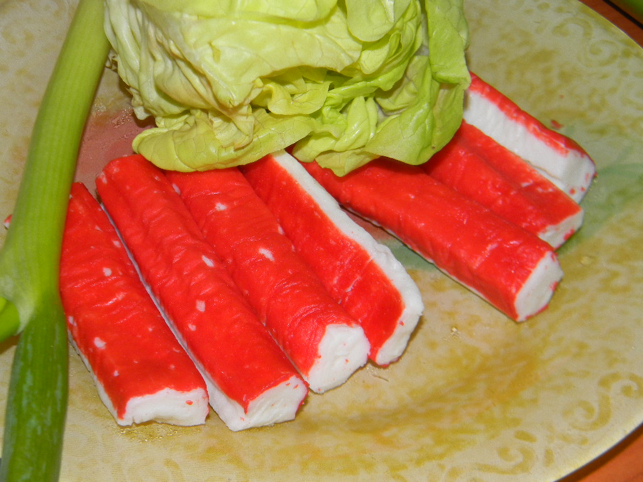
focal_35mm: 83
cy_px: 241
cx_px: 322
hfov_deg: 23.6
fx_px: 1542
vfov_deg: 17.8
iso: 200
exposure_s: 1/30
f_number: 4.5
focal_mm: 15.1
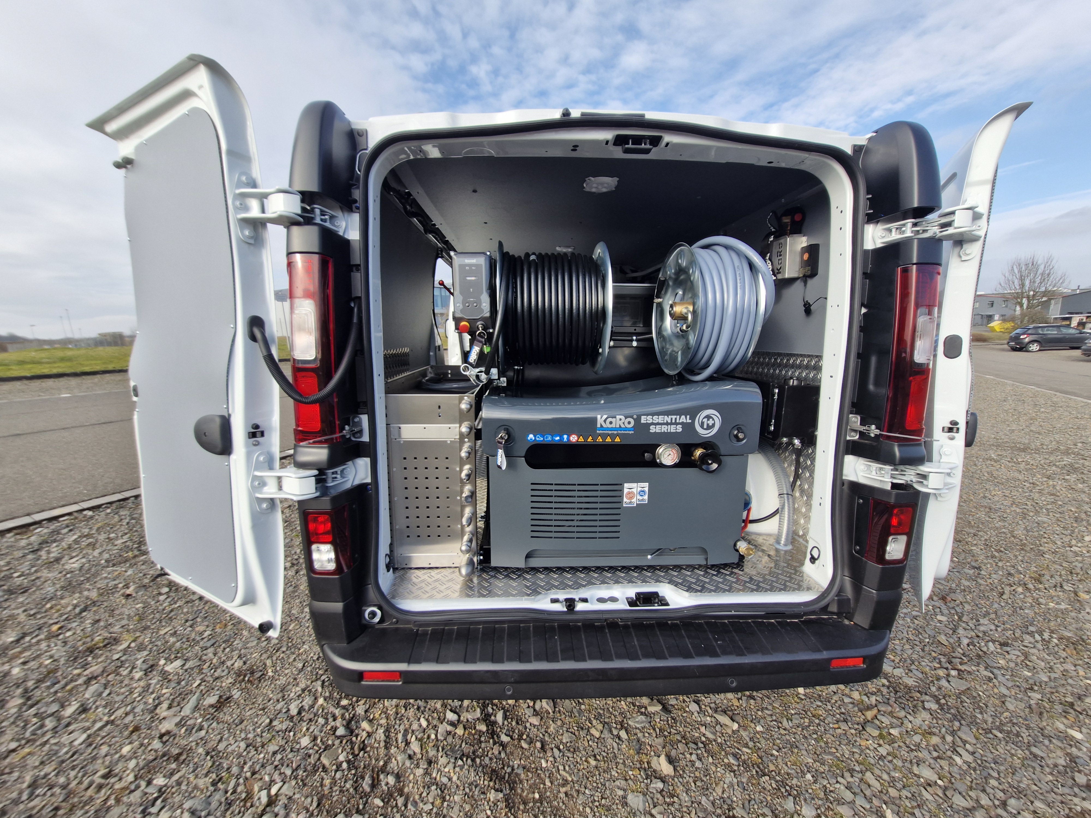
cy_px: 409
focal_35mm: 13
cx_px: 546
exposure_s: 1/676
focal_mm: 1.74
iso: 50
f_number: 2.2
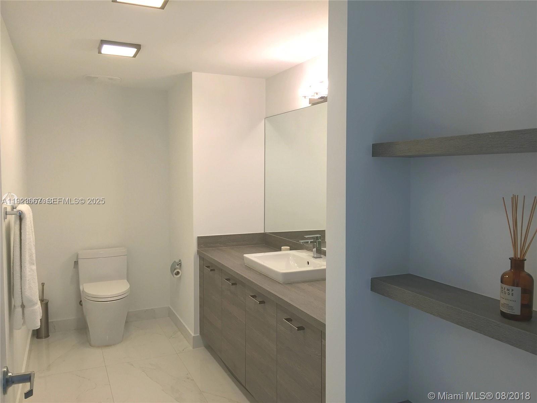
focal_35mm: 29
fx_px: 450
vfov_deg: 48.2
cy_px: 202
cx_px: 268
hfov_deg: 61.7
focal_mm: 4.15
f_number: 2.2
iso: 40
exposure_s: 1/60
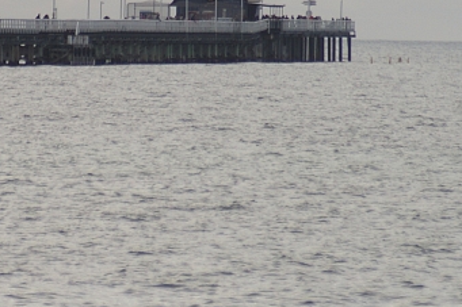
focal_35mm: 945
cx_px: 126
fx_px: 12121
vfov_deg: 1.5
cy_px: 49
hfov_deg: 2.2
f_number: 6.7
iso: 200
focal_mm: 210
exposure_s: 1/350
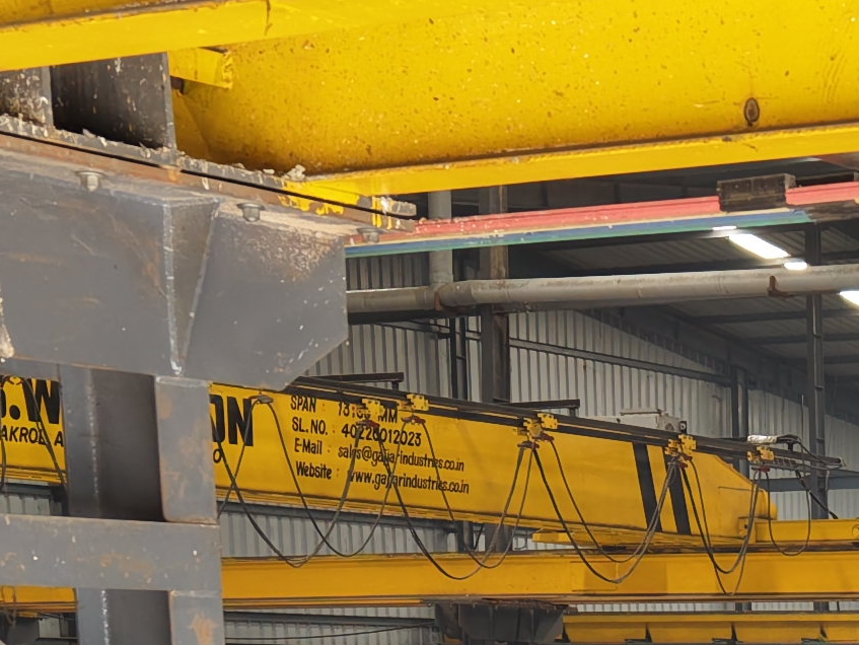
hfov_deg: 15.8
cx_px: 1235
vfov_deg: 11.9
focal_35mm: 116
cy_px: 1128
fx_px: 2880
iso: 150
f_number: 1.8
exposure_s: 1/20
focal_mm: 8.67
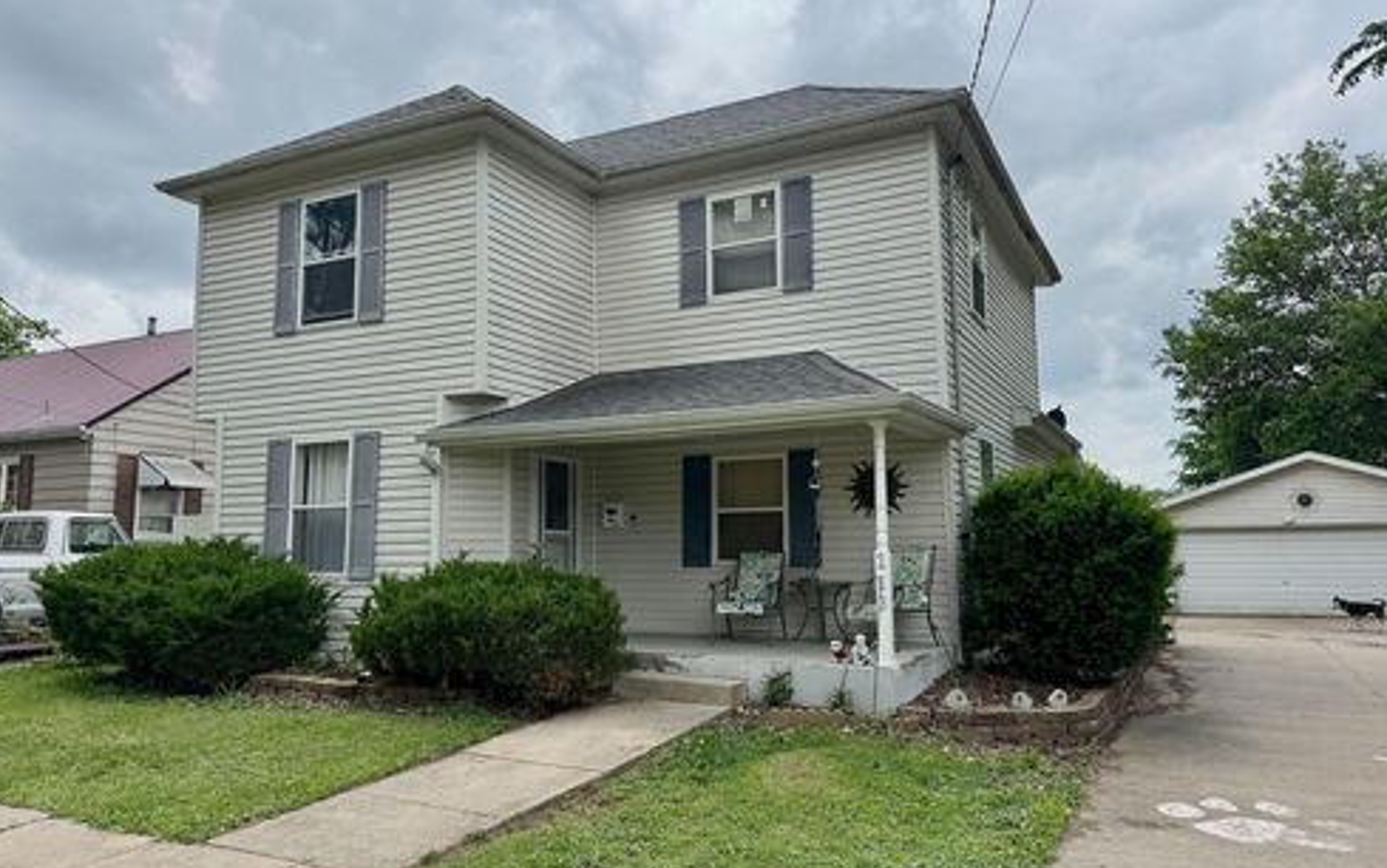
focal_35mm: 26
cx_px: 698
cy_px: 433
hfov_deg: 70.4
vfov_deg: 47.6
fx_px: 983
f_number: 1.78
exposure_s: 1/2833
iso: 80
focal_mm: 6.76
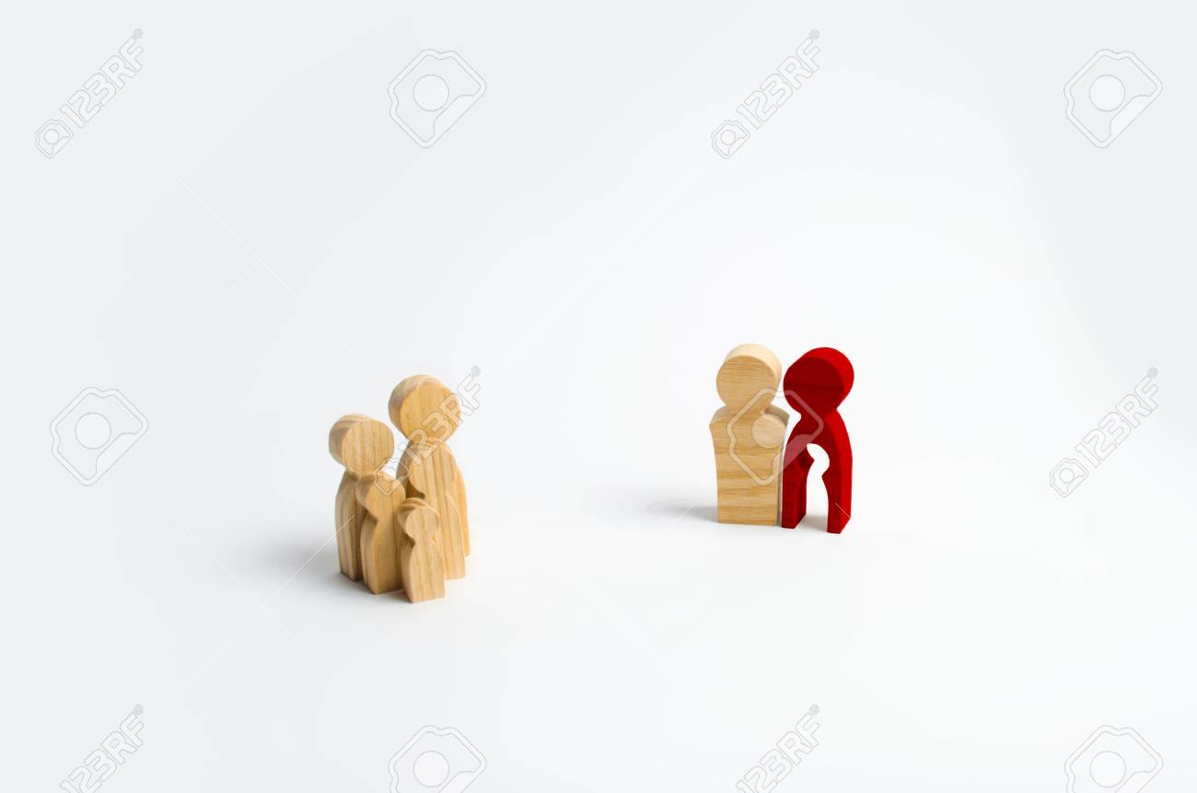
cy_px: 396
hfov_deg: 49.6
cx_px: 598
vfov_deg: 34.1
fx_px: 1294
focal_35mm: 39
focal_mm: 26
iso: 100
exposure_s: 1/160
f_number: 11
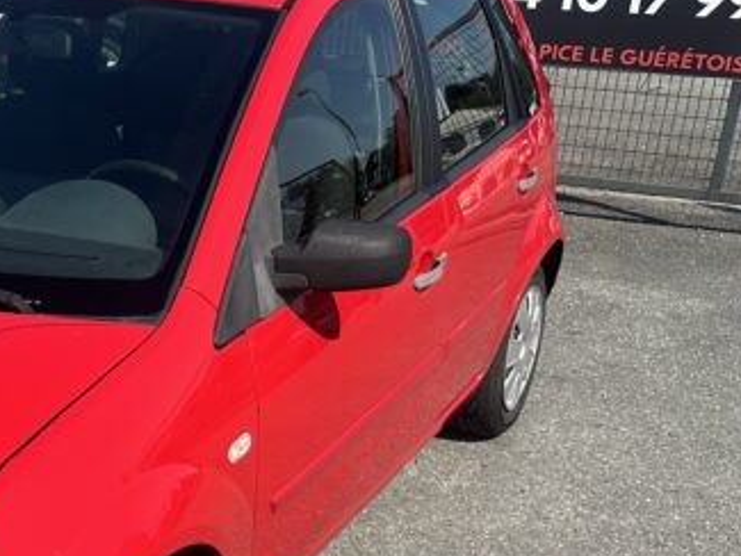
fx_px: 1263
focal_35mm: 59
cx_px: 14
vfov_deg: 24.5
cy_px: 428
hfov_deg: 30.5
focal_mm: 6.86
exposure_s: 1/4348
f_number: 1.78
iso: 80
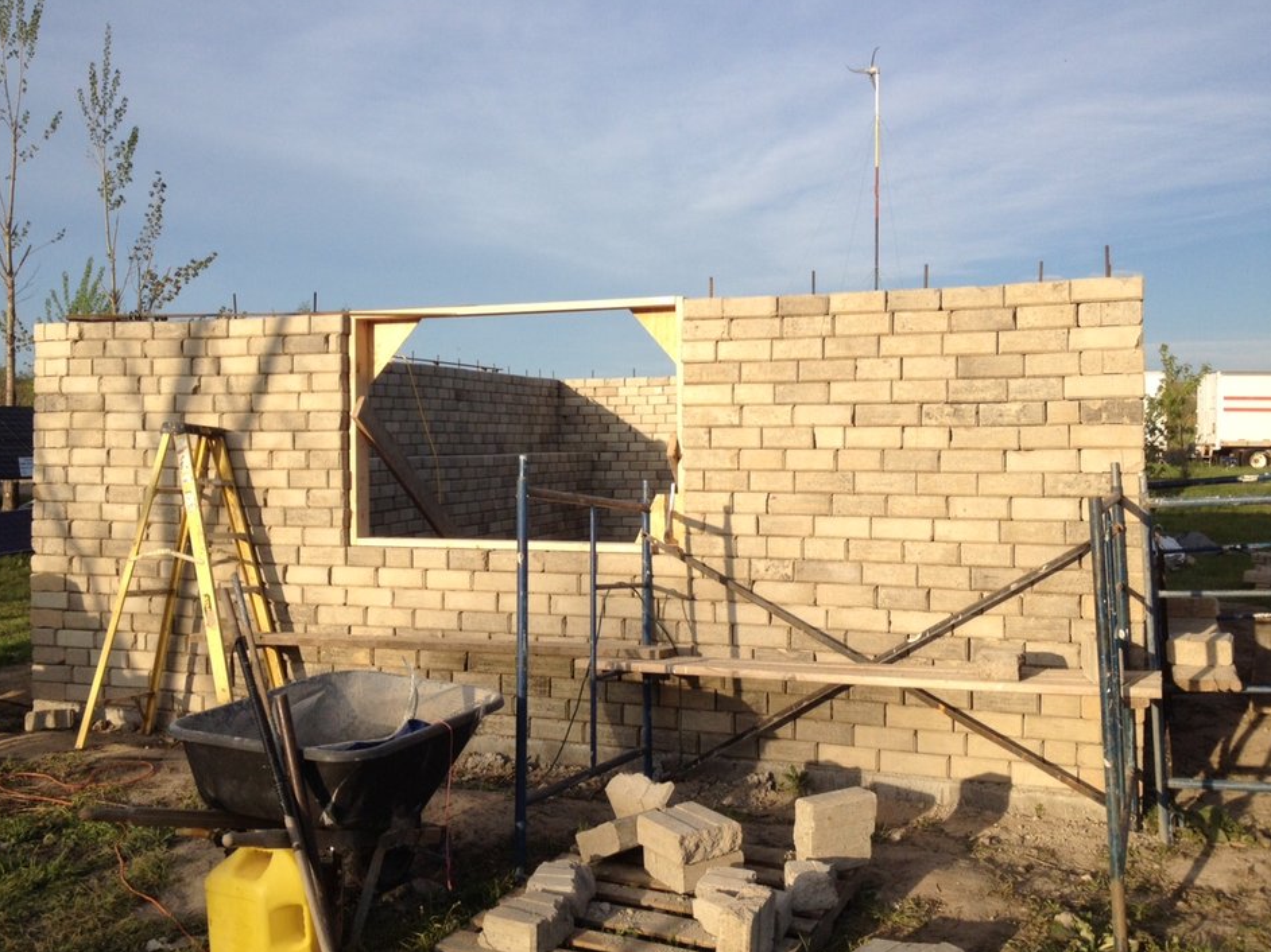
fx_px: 1395
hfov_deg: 48.9
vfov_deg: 37.7
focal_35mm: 38
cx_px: 590
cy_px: 439
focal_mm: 4.28
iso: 50
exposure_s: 1/1284
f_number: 2.4
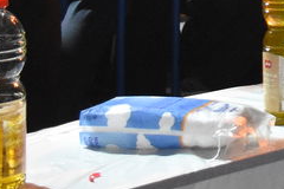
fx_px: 1657
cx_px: 756
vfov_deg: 6.2
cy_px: -315
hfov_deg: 8.6
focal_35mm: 210
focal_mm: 24
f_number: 5.6
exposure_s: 1/80
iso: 4000
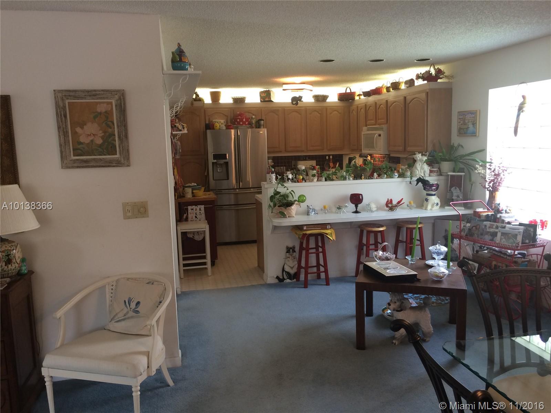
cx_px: 276
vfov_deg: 48.2
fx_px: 462
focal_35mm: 29
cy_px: 206
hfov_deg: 61.7
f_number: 2.2
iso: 64
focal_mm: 4.15
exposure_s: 1/30
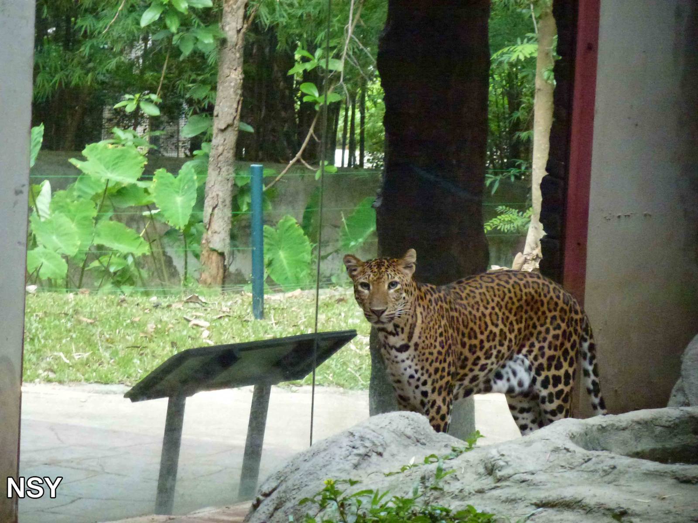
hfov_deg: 10.0
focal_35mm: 197
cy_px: 262
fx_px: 3972
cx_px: 349
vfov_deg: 7.5
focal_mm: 35.2
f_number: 5.5
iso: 1250
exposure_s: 1/15
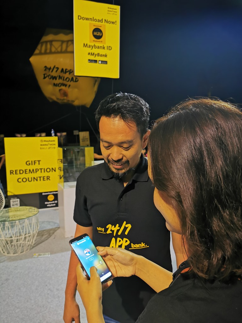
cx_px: 121
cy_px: 162
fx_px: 252
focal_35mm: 27
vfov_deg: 65.3
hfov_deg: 51.4
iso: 80
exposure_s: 4
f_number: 1.6
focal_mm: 5.56
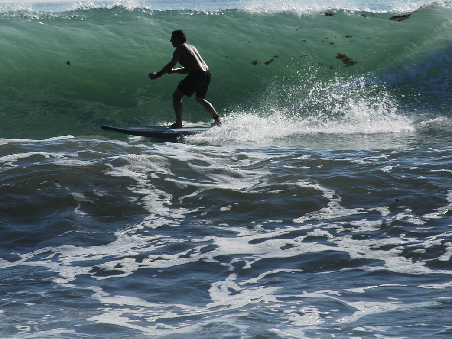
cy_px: 153
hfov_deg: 4.5
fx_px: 5773
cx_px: 201
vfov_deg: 3.4
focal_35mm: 442
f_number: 14
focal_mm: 200
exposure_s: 1/200
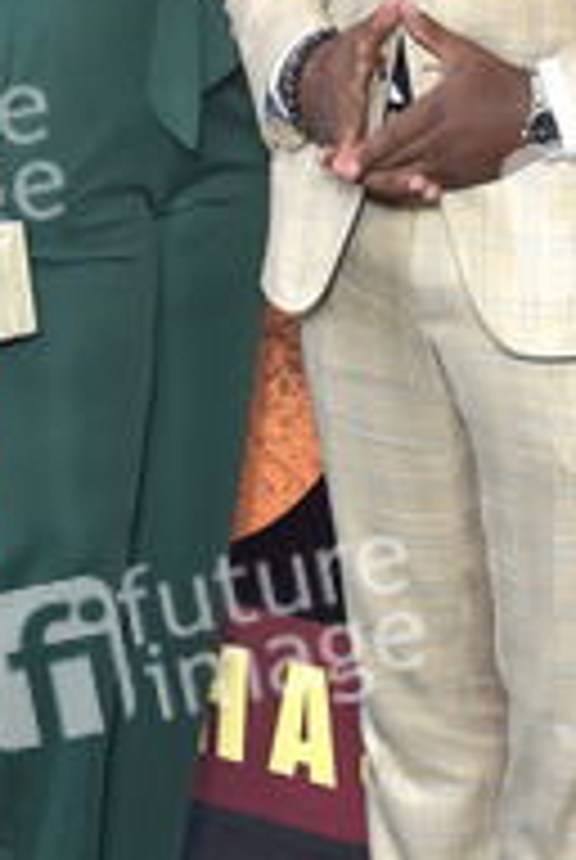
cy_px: -32
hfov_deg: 14.9
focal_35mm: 92
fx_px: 2200
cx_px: 326
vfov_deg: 21.2
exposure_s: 1/250
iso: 640
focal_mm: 44
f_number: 6.3
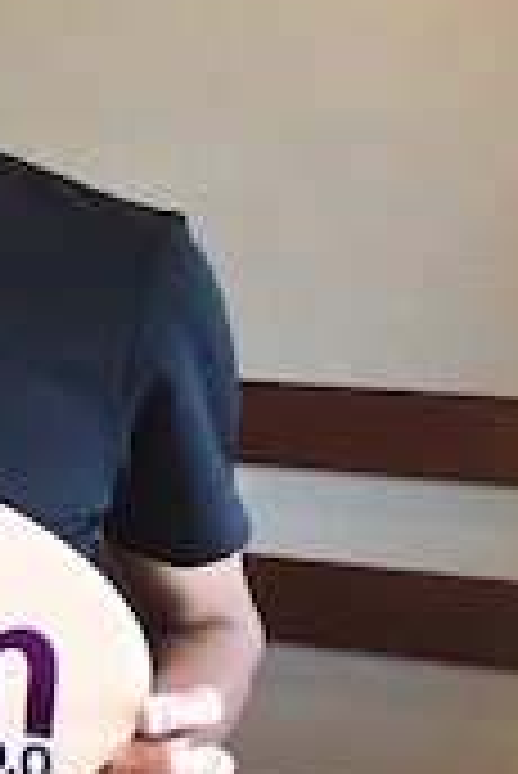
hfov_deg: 13.8
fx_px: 1895
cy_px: 349
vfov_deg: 23.1
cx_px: -432
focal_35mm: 88
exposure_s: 1/17
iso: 200
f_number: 2.2
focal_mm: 4.15
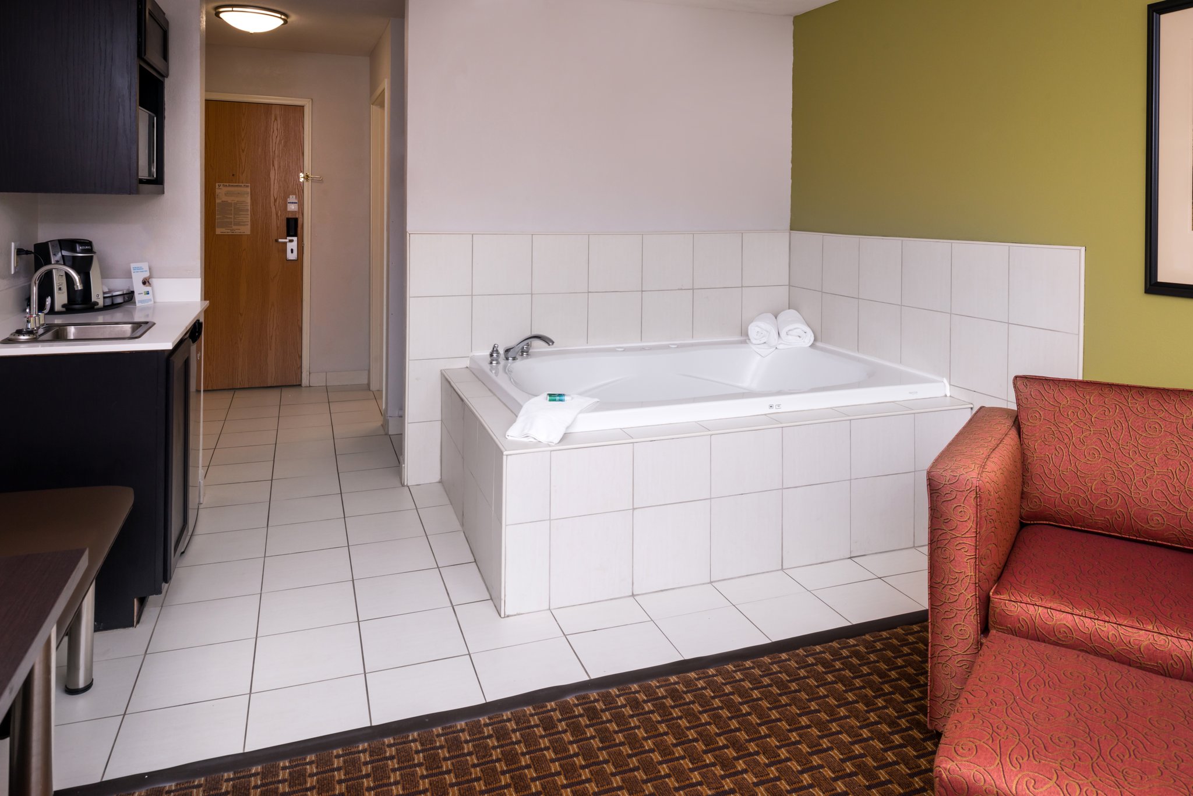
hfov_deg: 73.7
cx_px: 596
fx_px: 796
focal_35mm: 24
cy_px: 398
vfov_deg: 53.2
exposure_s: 1/25
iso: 400
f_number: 11
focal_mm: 24
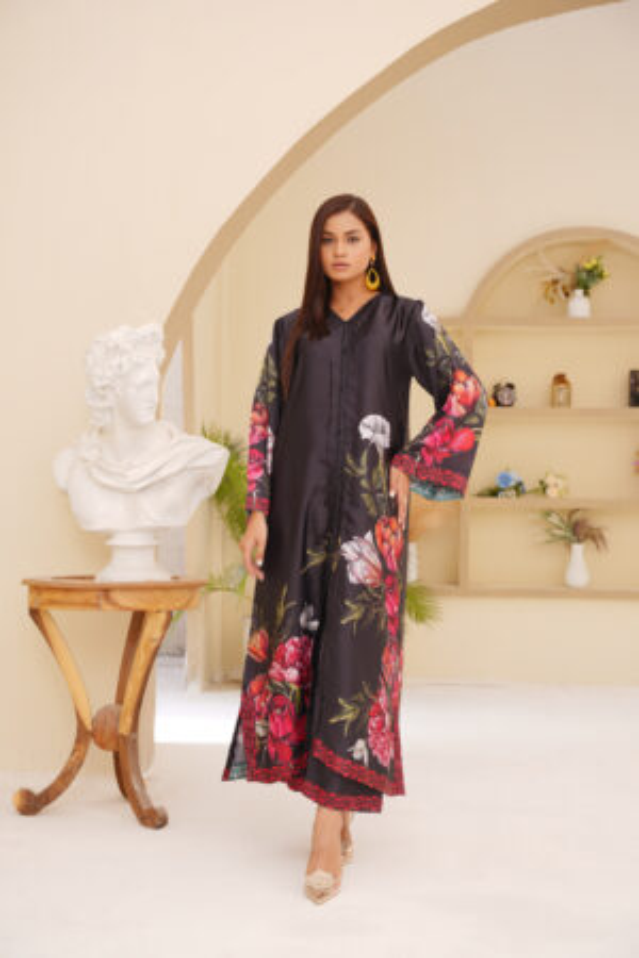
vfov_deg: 41.4
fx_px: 1267
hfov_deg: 28.3
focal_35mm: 48
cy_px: 479
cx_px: 320
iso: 80
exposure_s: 1/125
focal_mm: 47.6
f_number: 4.5
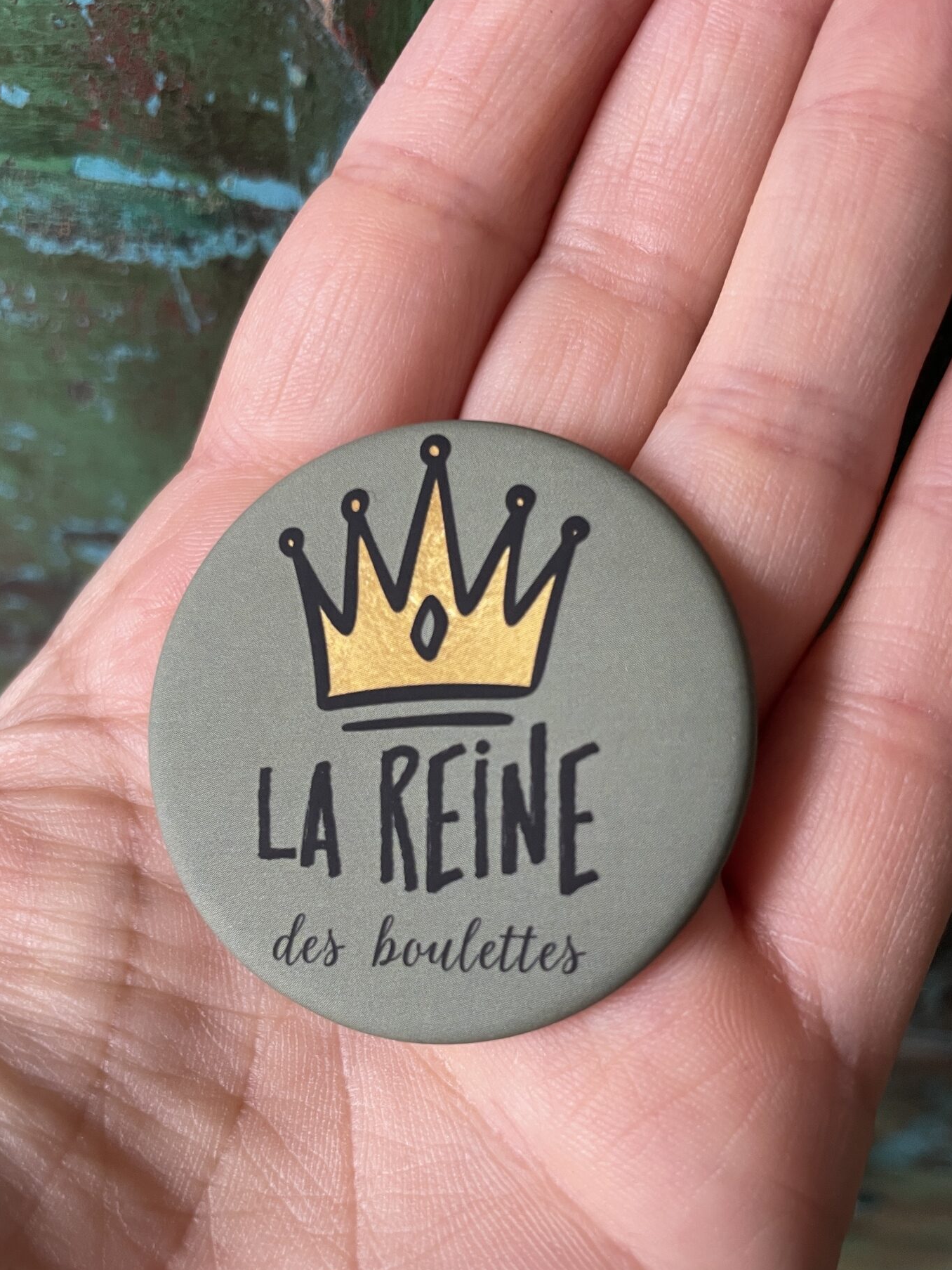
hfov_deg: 48.2
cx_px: 484
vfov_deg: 61.5
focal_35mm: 29
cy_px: 693
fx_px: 1063
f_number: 1.6
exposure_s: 1/63
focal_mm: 4.2
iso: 125
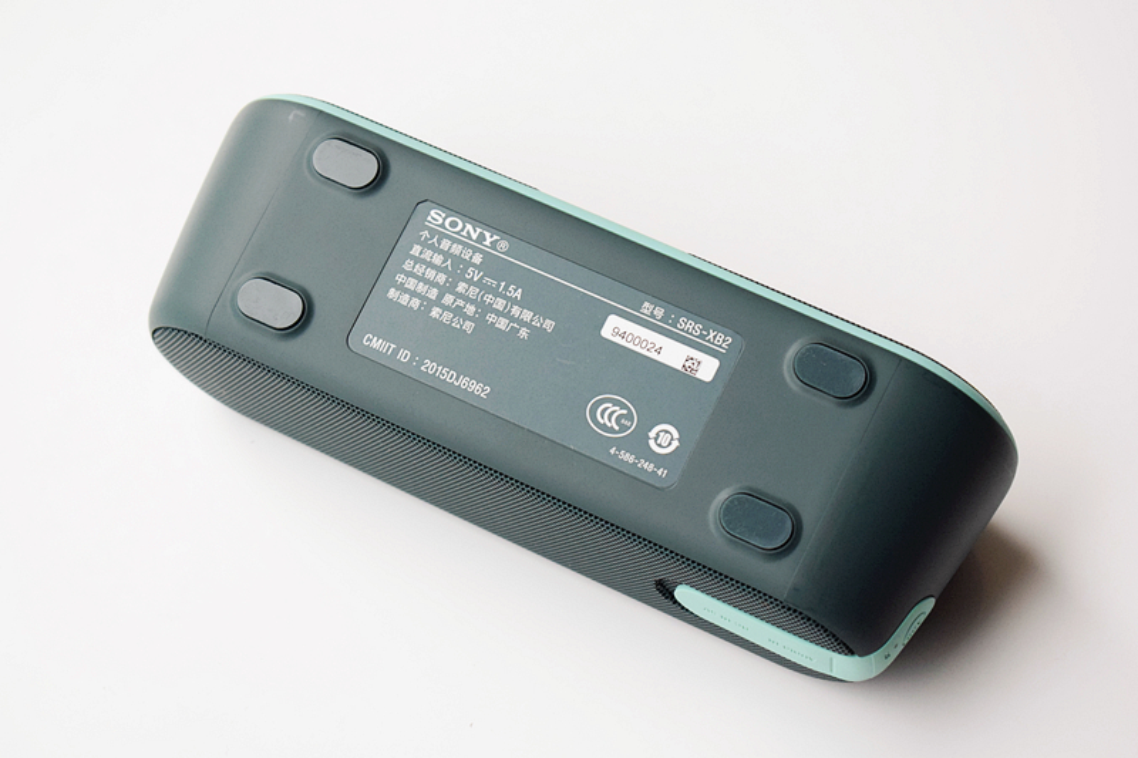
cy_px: 379
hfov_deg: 24.6
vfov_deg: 16.5
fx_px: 2607
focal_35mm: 82
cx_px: 569
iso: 3200
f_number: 5.6
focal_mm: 55
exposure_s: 1/125
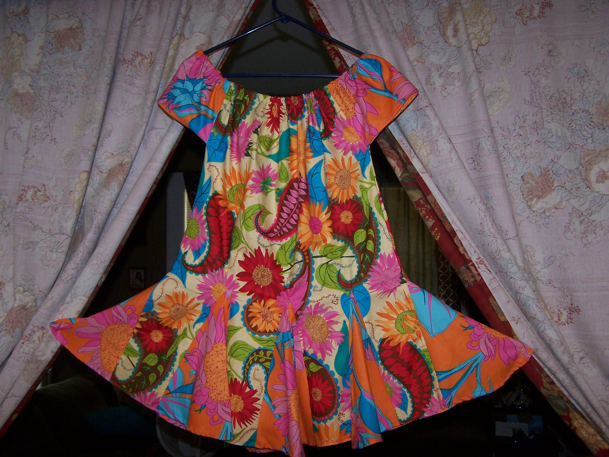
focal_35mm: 38
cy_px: 228
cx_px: 304
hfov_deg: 49.0
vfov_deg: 37.7
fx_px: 669
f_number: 2.8
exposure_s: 1/60
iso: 140
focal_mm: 6.3
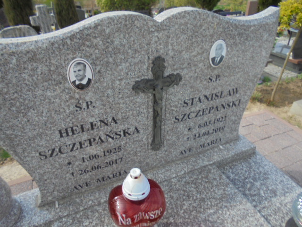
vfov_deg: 53.1
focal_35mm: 26
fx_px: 227
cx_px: 151
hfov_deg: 67.3
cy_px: 114
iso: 100
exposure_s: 1/640
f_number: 3.5
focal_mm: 4.6
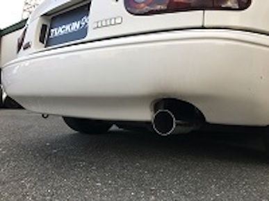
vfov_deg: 48.2
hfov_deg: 61.7
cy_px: 100
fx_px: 225
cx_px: 134
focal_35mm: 29
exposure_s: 1/120
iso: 32
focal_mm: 4.15
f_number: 2.2
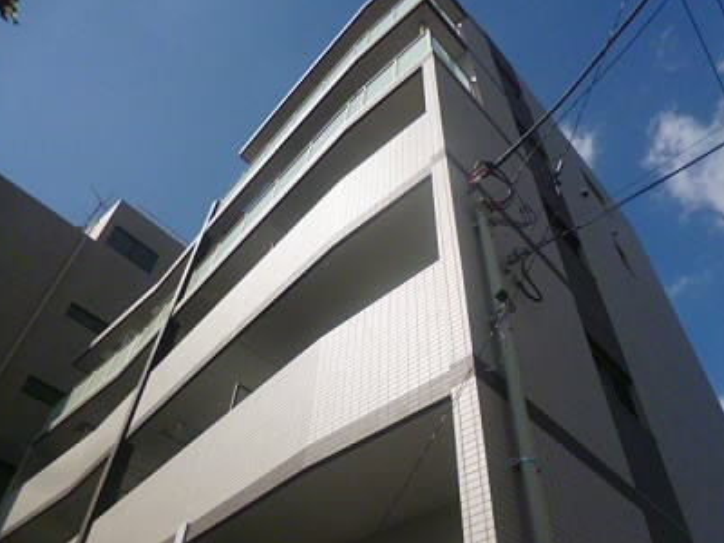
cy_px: 271
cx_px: 391
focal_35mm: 27
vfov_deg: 51.4
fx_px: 565
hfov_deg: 65.2
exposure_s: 1/1000
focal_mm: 4.3
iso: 400
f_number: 9
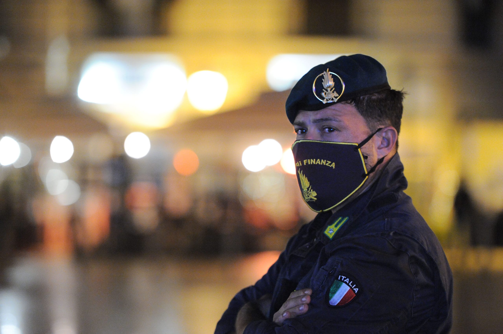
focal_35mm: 160
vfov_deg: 8.6
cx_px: 252
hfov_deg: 12.8
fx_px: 2234
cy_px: 167
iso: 6400
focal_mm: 160
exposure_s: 1/60
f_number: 3.2
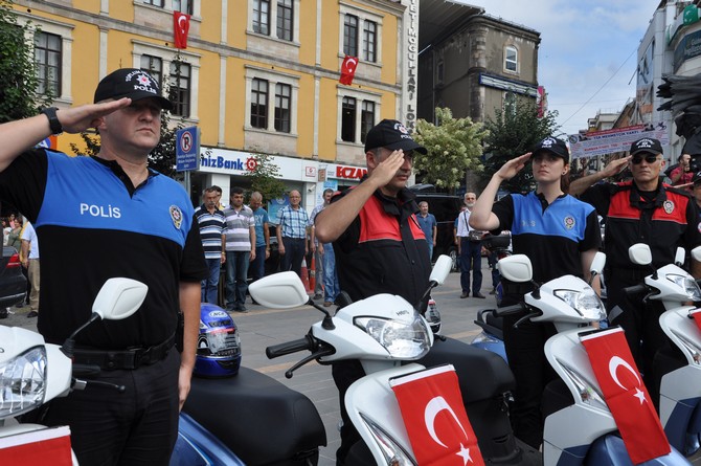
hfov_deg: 51.3
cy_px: 233
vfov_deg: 35.4
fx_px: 729
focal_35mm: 38
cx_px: 350
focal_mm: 25
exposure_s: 1/320
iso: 200
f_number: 9
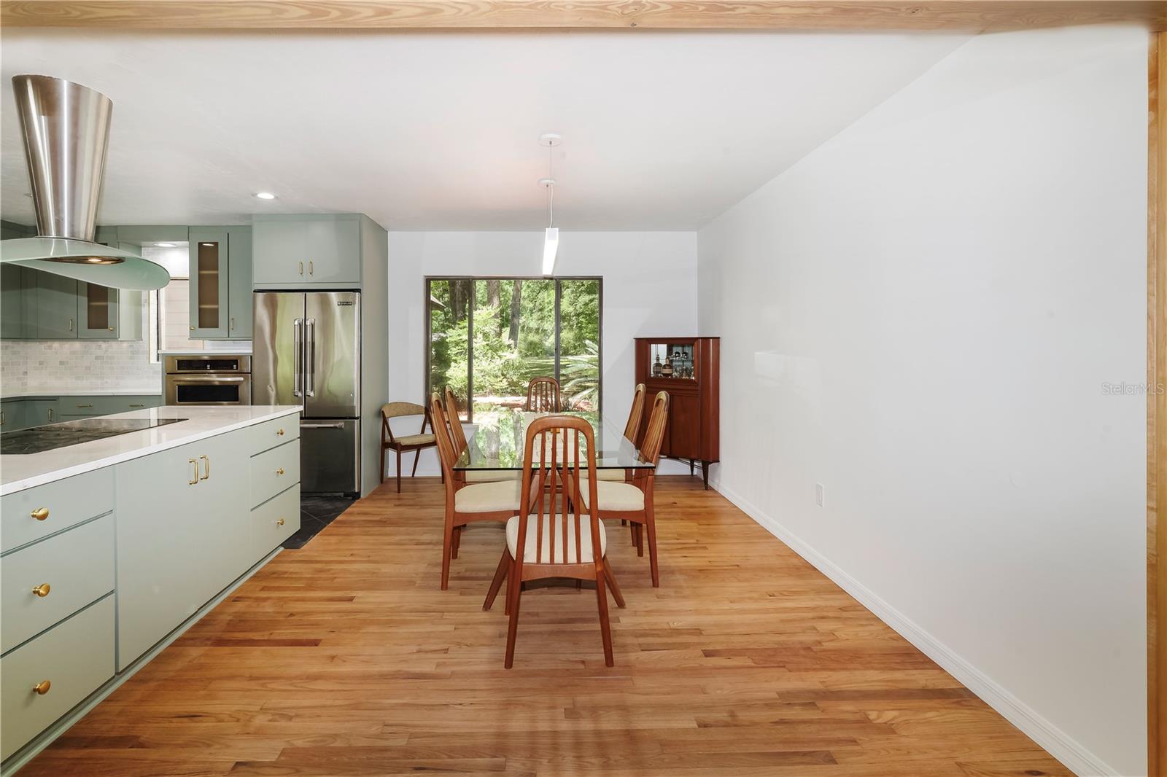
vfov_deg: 77.3
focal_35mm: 15
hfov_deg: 100.4
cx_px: 584
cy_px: 388
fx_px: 486
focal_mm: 15
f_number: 13
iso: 400
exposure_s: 1/8
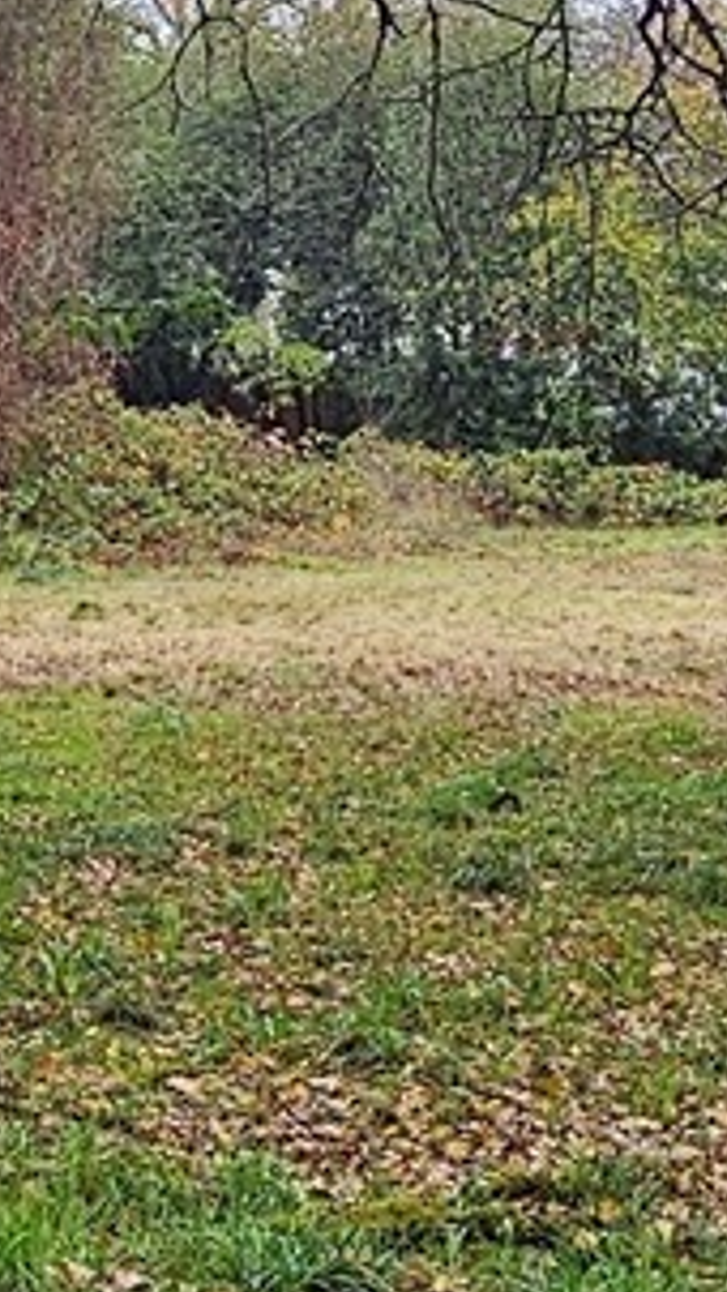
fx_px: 2569
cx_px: 411
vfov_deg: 28.1
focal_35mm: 75
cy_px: 475
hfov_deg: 16.1
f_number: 2.2
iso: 50
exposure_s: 1/241
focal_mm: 2.2
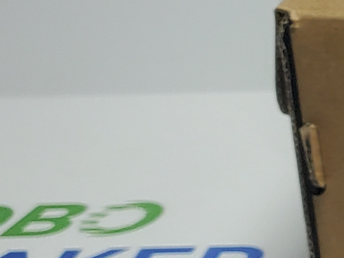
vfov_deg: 8.6
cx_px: 1012
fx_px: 1710
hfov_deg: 9.3
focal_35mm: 172
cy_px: 33
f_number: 1.5
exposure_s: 1/758
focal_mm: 4.3
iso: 50
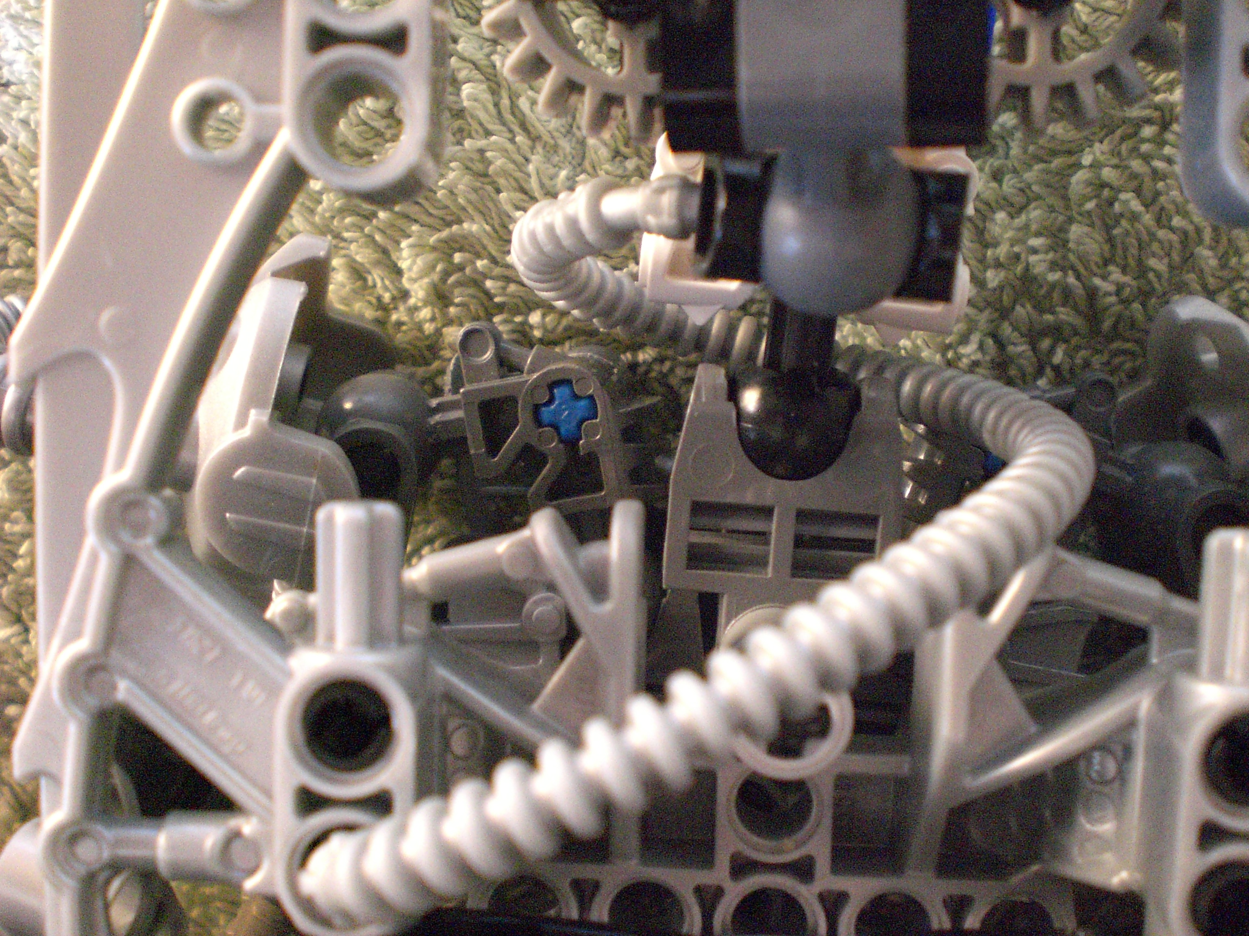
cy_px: 468
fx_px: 1371
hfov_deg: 49.0
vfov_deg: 37.7
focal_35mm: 38
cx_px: 624
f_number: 3.1
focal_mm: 6.3
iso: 800
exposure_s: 1/80
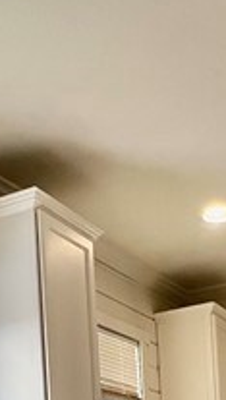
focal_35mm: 70
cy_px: 531
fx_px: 743
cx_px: 185
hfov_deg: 17.1
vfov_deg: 25.5
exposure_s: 1/120
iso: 50
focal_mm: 1.57
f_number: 1.8
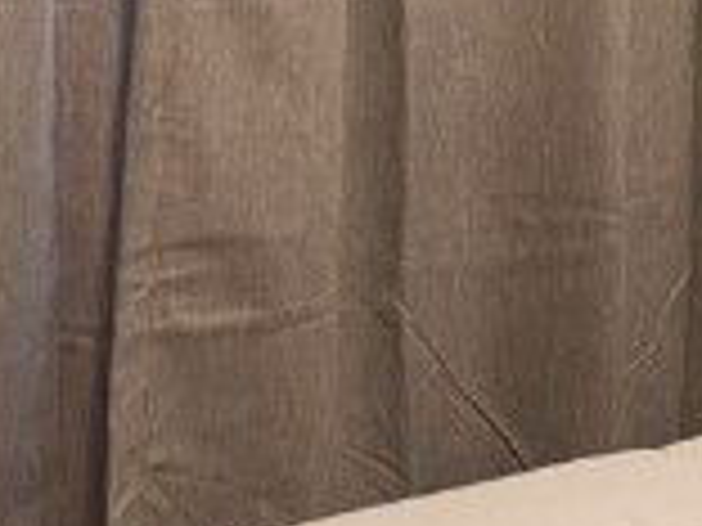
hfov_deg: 9.7
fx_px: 3204
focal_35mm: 158
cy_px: -418
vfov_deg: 9.0
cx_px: 2106
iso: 125
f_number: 1.78
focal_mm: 6.76
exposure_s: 1/60
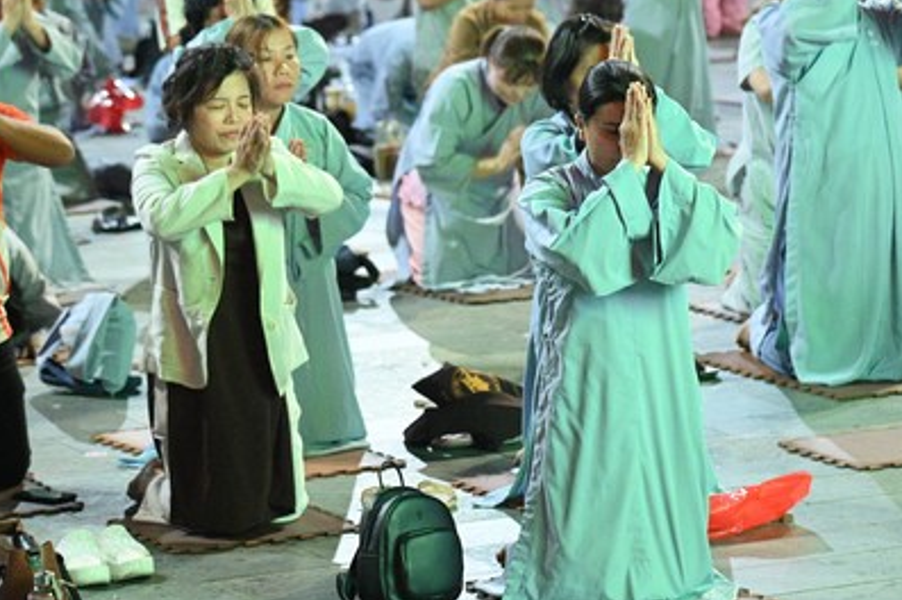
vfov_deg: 7.5
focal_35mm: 183
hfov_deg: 11.2
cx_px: 499
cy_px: 120
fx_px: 4581
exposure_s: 1/125
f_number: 4.5
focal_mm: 112
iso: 16000
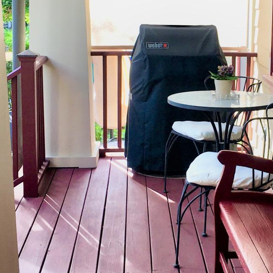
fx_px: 696
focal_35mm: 78
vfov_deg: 22.2
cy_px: 105
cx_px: 213
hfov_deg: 21.9
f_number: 2.2
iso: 25
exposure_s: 1/121
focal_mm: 4.15
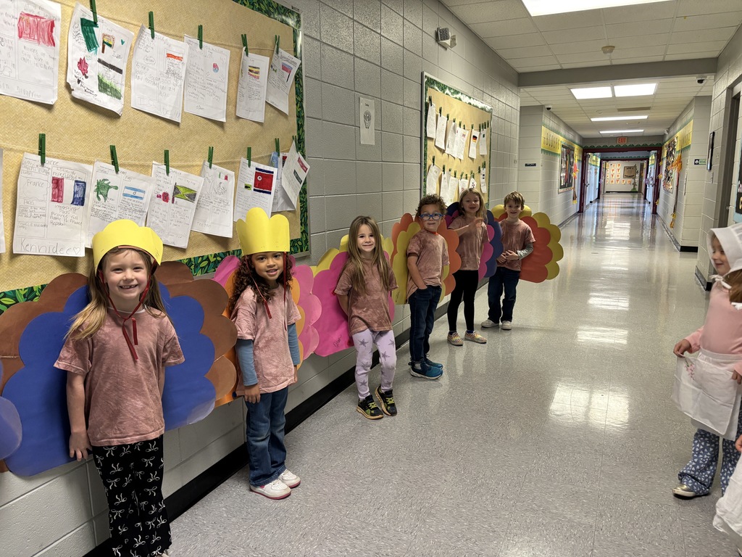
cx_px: 371
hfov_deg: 67.3
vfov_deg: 53.1
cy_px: 278
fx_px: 557
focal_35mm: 26
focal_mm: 5.96
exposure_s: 1/60
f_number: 1.6
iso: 160
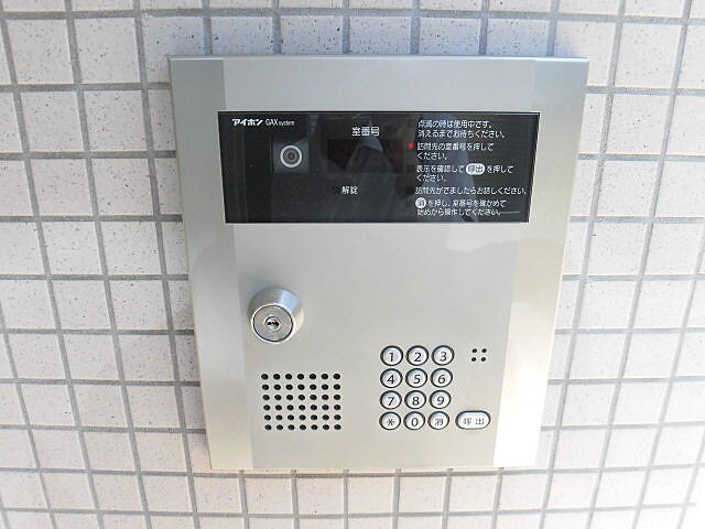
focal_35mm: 24
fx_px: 489
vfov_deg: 56.8
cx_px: 352
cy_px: 264
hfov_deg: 71.6
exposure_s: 1/100
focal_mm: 4.3
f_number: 3.1
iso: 100
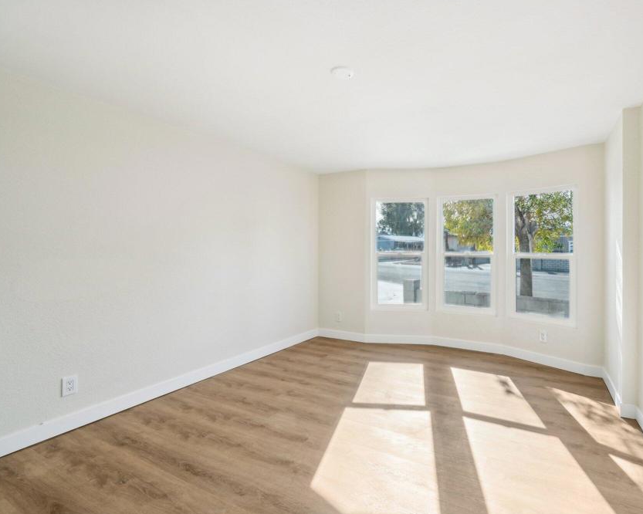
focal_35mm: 15
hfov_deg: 95.5
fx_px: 285
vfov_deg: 84.0
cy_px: 257
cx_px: 387
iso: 100
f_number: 8
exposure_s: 1/60
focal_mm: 13
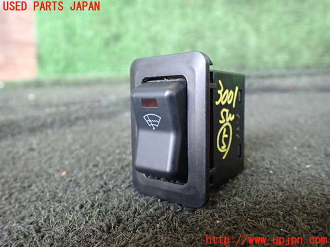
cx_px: 165
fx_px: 286
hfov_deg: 60.0
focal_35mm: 30
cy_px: 124
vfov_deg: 46.8
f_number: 2.3
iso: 800
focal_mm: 5.4
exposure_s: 1/80
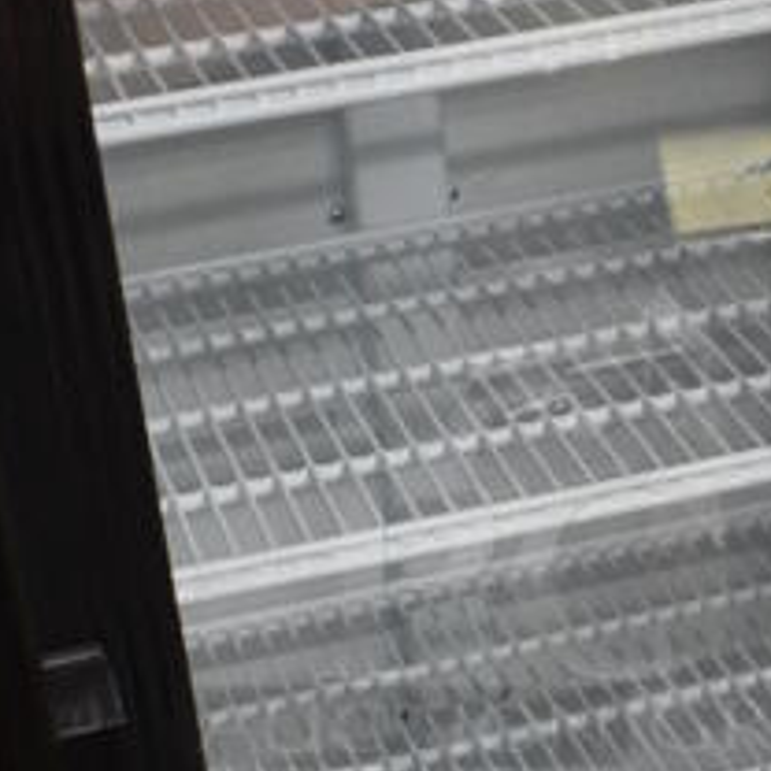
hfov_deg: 17.1
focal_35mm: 101
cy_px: 573
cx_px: 586
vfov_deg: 17.1
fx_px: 2545
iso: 1250
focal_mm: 18
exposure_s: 1/125
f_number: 3.5
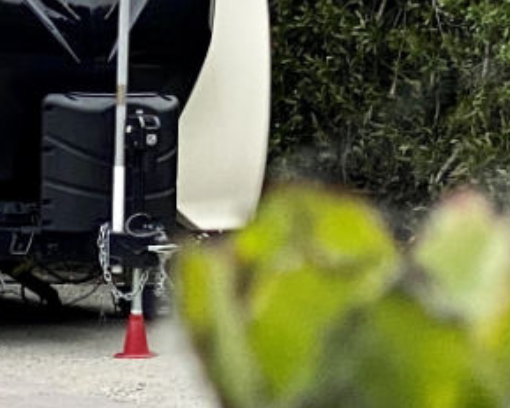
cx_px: 76
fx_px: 4240
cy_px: -170
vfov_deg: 5.5
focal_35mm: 281
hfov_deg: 6.9
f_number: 2
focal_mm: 6
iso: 20
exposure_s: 1/1142
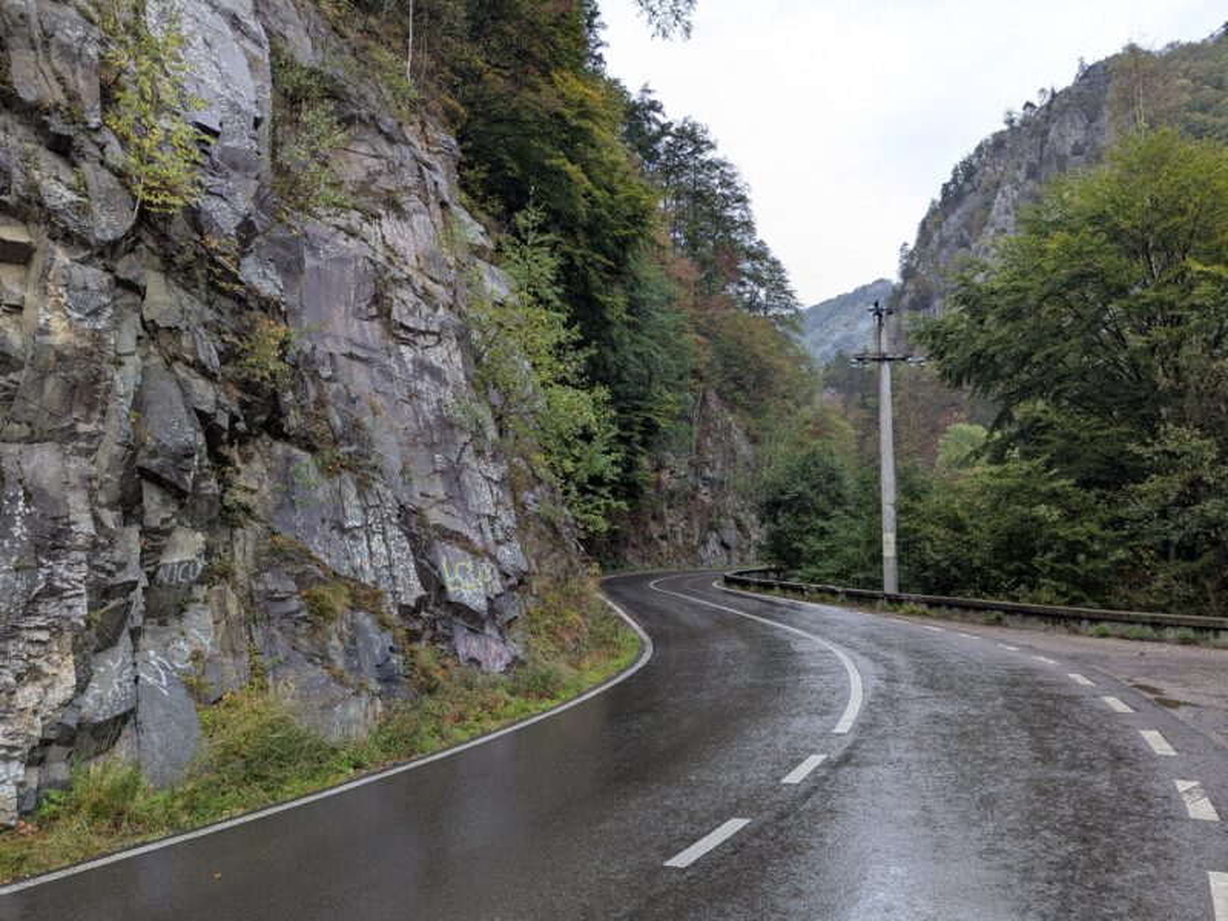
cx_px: 614
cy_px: 460
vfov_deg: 56.8
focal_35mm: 24
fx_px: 851
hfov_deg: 71.6
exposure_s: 1/231
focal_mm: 6.81
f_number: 1.85
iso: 34
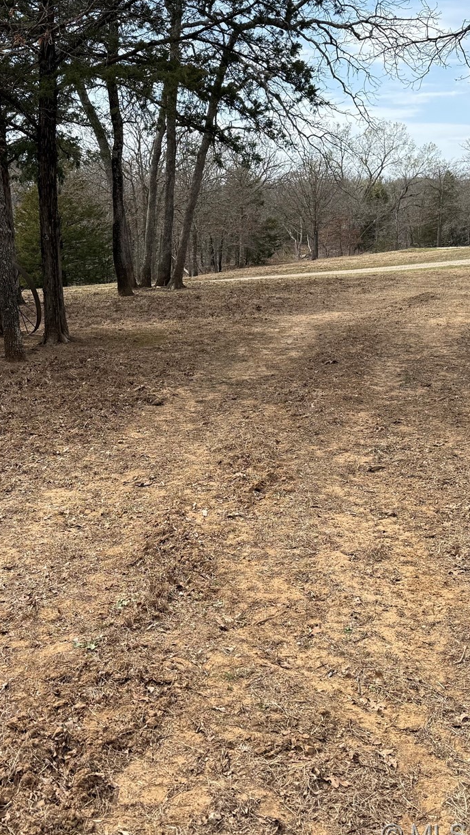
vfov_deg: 49.3
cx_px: 145
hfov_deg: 28.8
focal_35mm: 41
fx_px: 908
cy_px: 372
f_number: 1.78
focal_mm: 6.76
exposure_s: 1/2299
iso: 80
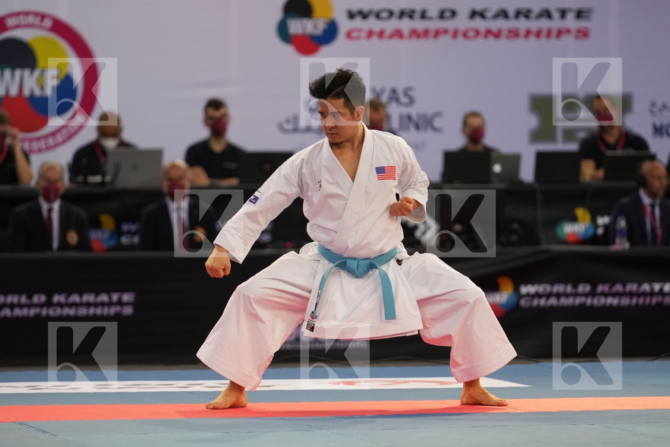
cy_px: 224
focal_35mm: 300
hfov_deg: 6.9
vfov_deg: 4.6
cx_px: 335
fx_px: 5583
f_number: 2.8
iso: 1000
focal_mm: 200
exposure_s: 1/500
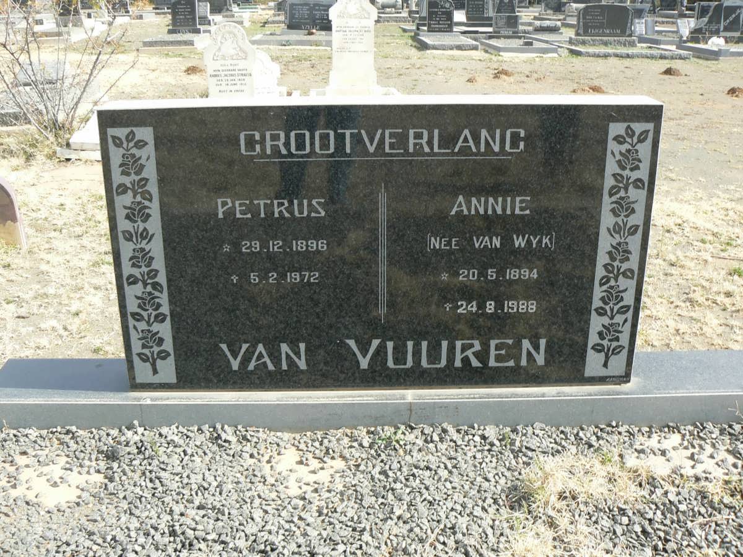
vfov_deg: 39.7
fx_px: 773
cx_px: 372
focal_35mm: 36
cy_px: 278
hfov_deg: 51.4
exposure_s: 1/200
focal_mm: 6
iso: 80
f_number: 5.6
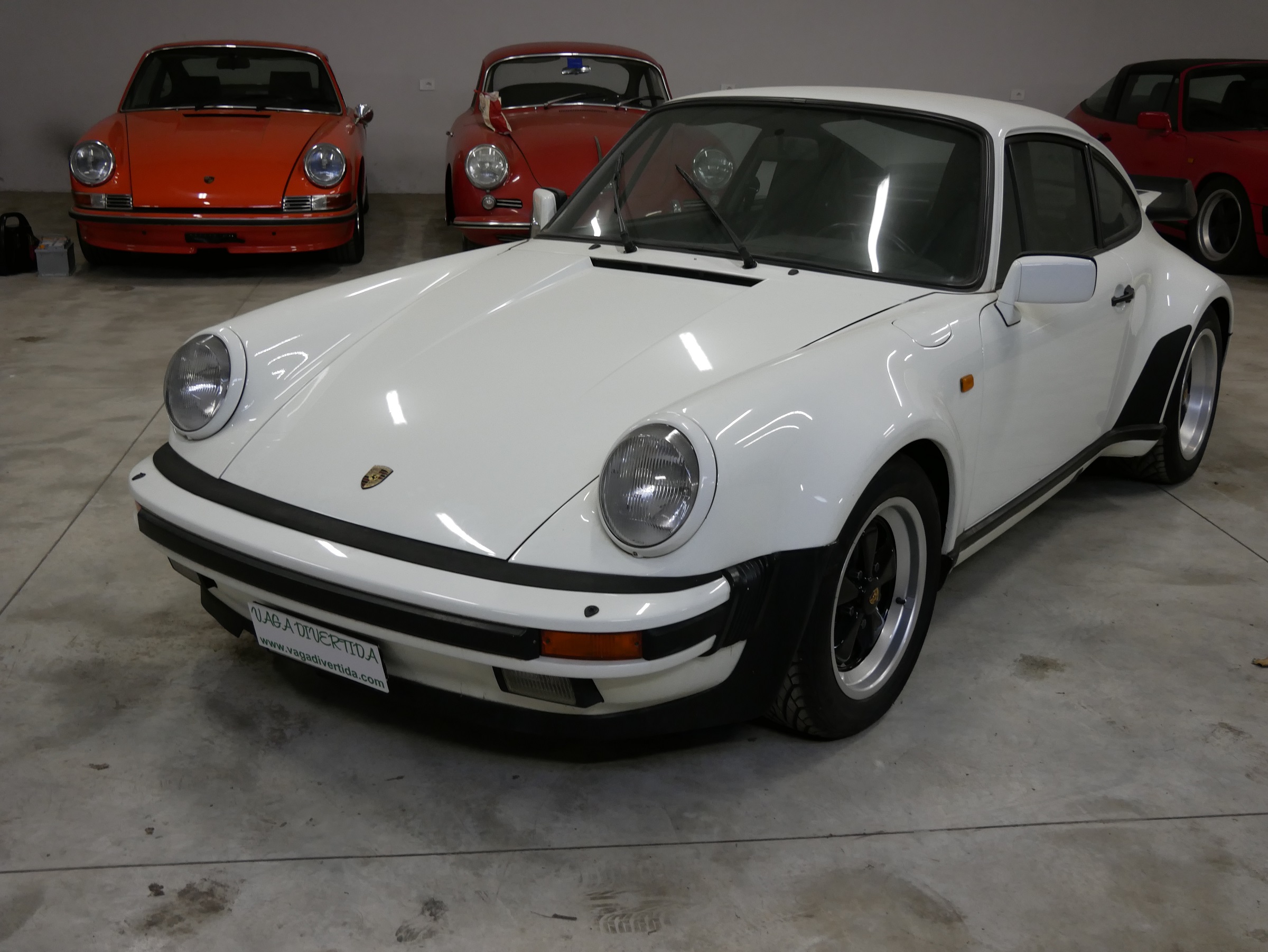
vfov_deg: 36.0
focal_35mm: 40
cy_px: 476
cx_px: 634
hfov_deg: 46.8
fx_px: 1466
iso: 800
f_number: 4.1
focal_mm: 20
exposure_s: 1/60
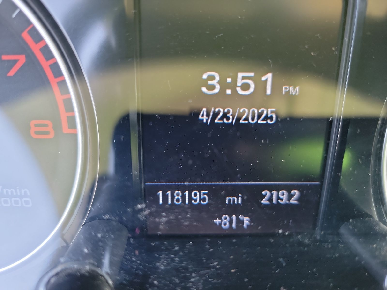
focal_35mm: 24
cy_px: 145
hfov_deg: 71.6
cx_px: 194
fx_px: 268
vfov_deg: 56.8
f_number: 1.8
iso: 370
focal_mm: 6.7
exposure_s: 1/59
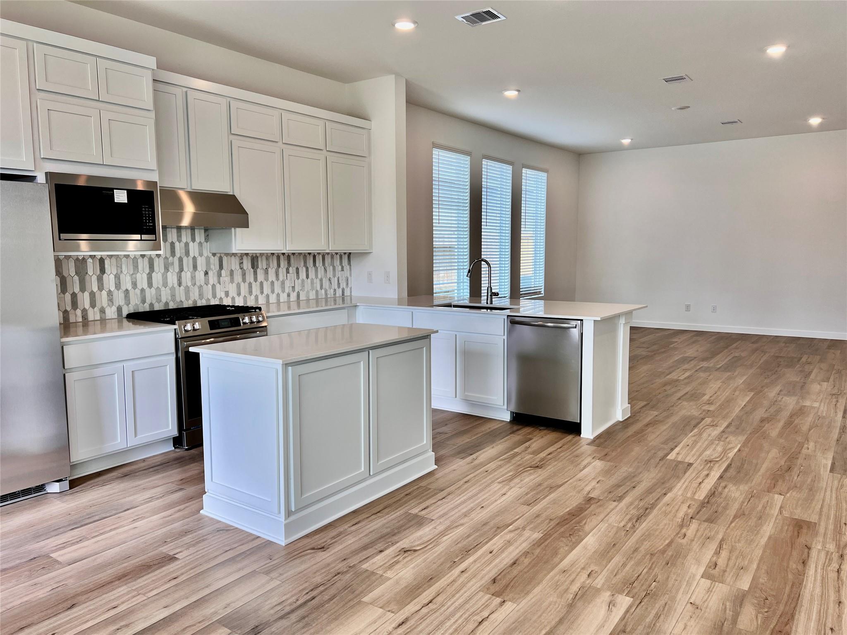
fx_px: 636
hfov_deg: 67.3
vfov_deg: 53.1
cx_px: 424
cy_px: 318
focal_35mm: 26
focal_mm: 5.7
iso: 50
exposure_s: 1/120
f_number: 1.5
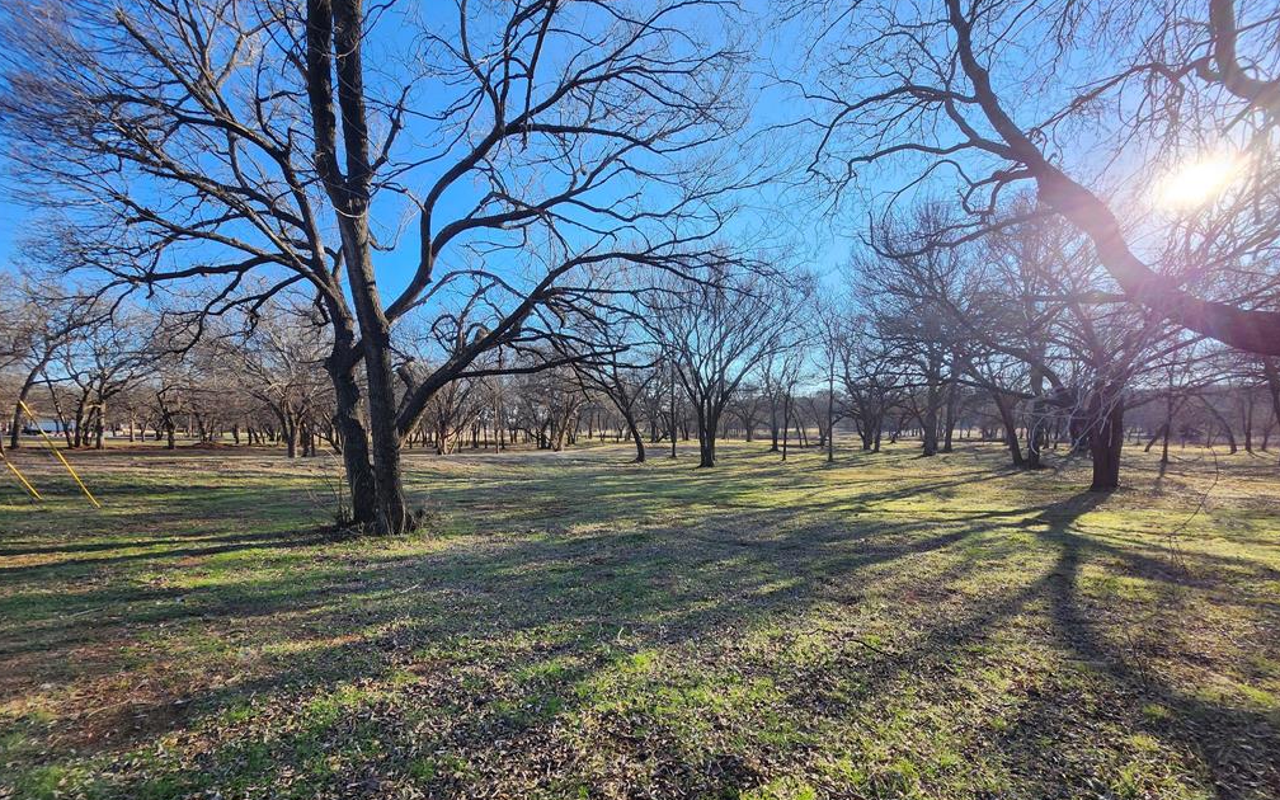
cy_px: 428
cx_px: 636
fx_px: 488
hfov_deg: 105.3
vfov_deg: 78.5
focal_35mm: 14
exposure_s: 1/744
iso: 40
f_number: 2.2
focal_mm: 1.74
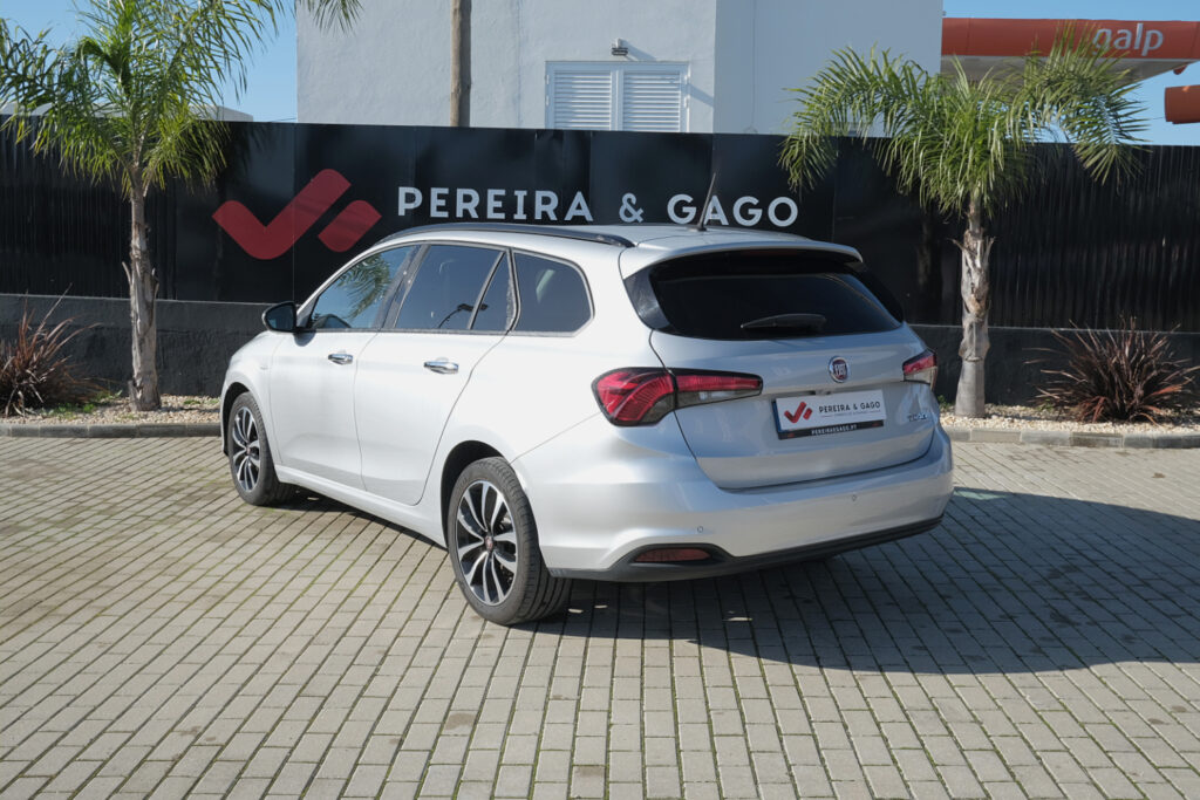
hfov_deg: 51.9
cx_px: 600
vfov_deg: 36.0
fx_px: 1233
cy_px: 400
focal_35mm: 37
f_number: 9
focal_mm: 24.9
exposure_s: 1/180
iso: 160
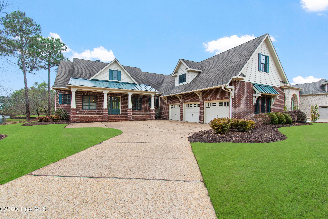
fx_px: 137
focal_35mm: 15
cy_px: 110
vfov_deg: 77.3
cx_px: 164
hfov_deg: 100.4
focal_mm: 10
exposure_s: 1/200
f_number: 7.1
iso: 100
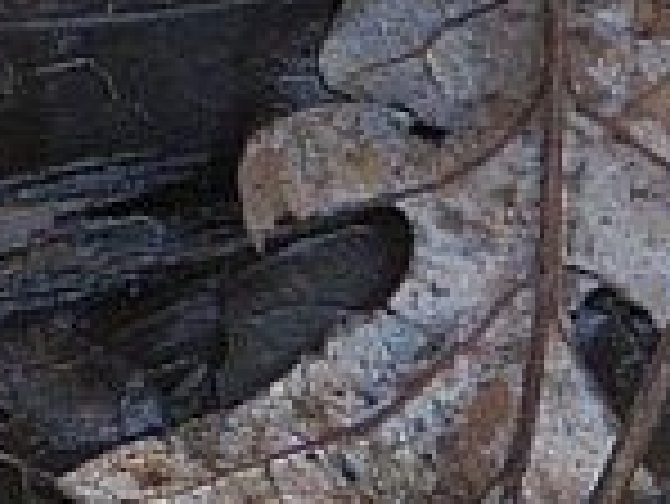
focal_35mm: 185
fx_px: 3584
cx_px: -499
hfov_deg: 10.1
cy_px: -374
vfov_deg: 7.8
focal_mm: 7.6
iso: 100
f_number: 7.6
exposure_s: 1/15
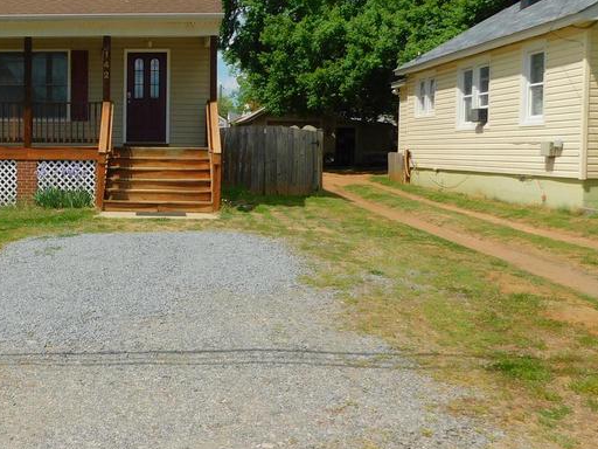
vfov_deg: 31.4
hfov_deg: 38.5
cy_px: 181
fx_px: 795
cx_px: 64
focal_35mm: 46
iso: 125
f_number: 6
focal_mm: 4
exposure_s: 1/640
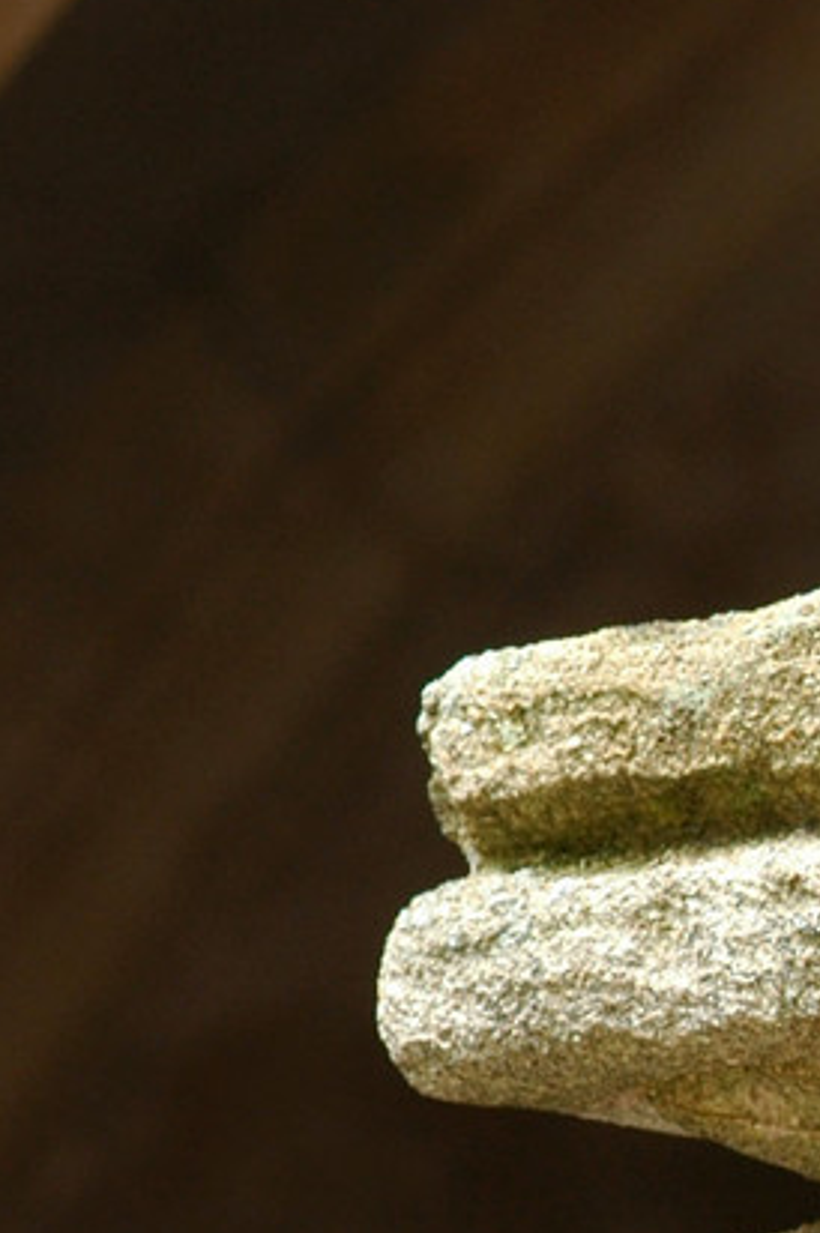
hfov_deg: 2.7
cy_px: 1378
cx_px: 2286
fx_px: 16938
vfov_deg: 4.2
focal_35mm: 495
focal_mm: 85
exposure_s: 1/13
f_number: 7.1
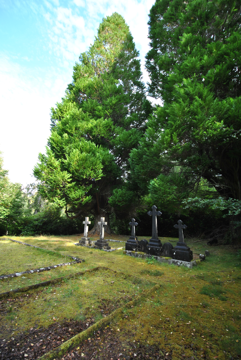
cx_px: 120
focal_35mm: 15
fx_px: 150
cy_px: 180
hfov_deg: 77.5
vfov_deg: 100.3
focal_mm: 10
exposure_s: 1/160
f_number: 3.5
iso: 100
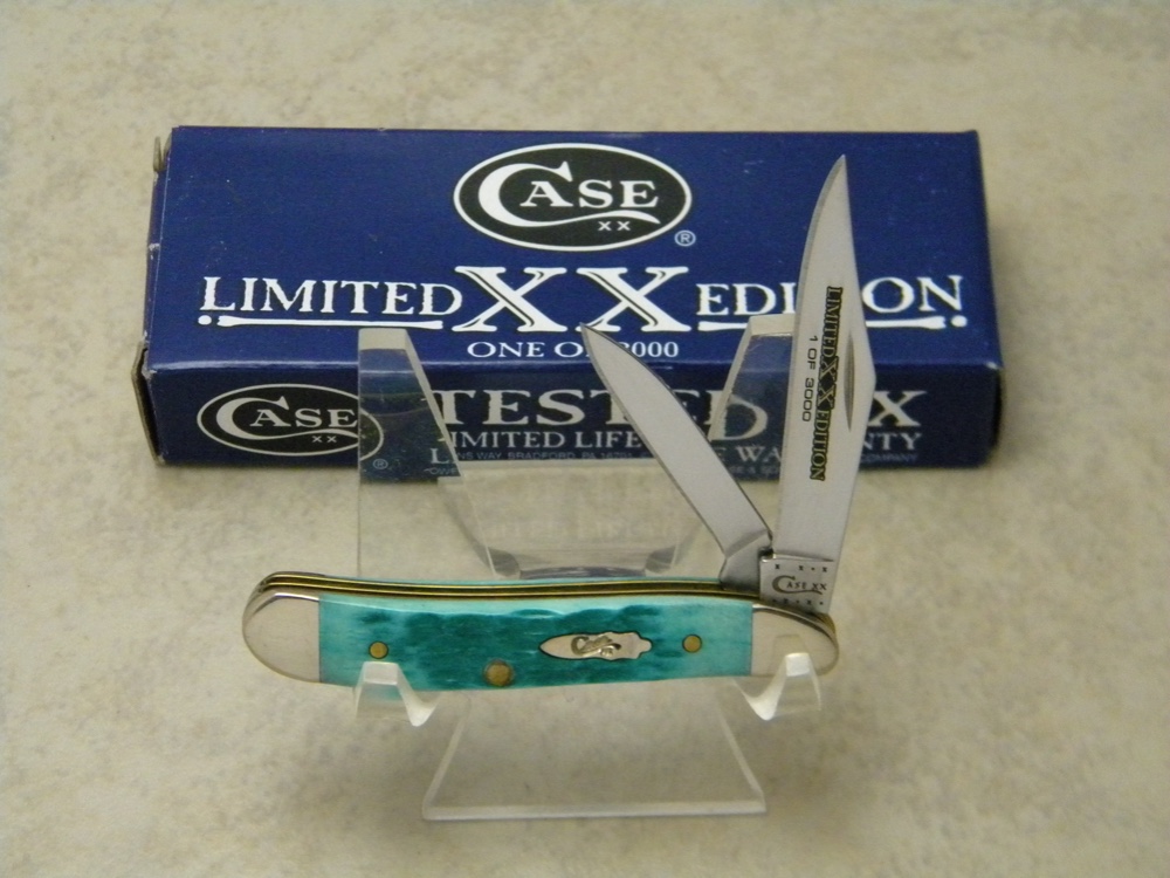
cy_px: 439
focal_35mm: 83
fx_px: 2805
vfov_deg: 17.8
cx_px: 585
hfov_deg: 23.6
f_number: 4.5
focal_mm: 15.1
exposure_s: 1/63
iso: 800
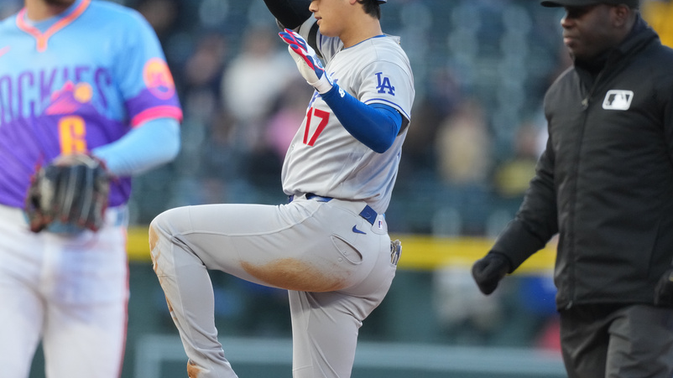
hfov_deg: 2.7
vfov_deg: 1.5
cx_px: 349
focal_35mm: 802
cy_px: 154
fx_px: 14311
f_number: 4
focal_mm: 600
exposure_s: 1/2500
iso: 4000
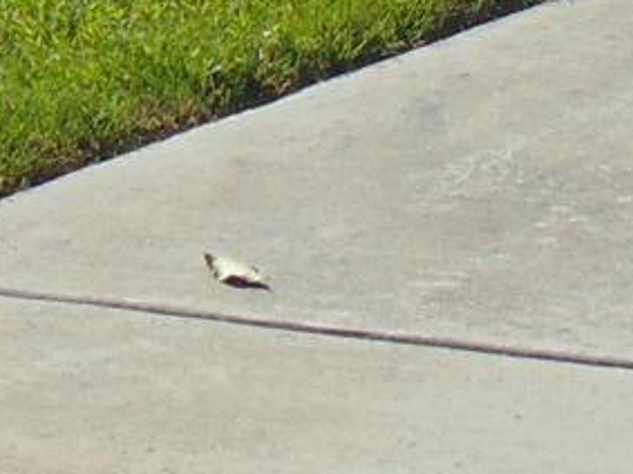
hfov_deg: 5.5
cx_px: 612
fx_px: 6617
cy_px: -1192
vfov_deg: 3.9
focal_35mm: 362
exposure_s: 1/200
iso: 80
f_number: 9
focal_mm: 9
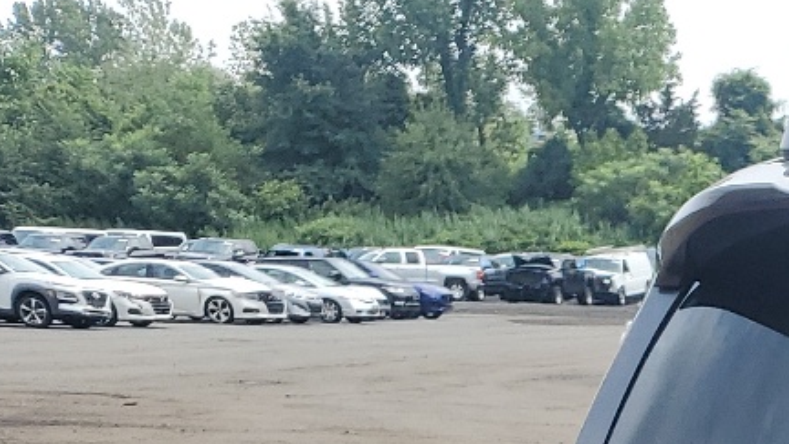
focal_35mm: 105
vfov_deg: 10.2
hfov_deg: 17.9
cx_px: 1231
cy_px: 1009
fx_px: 2197
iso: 50
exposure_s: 1/2500
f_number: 1.5
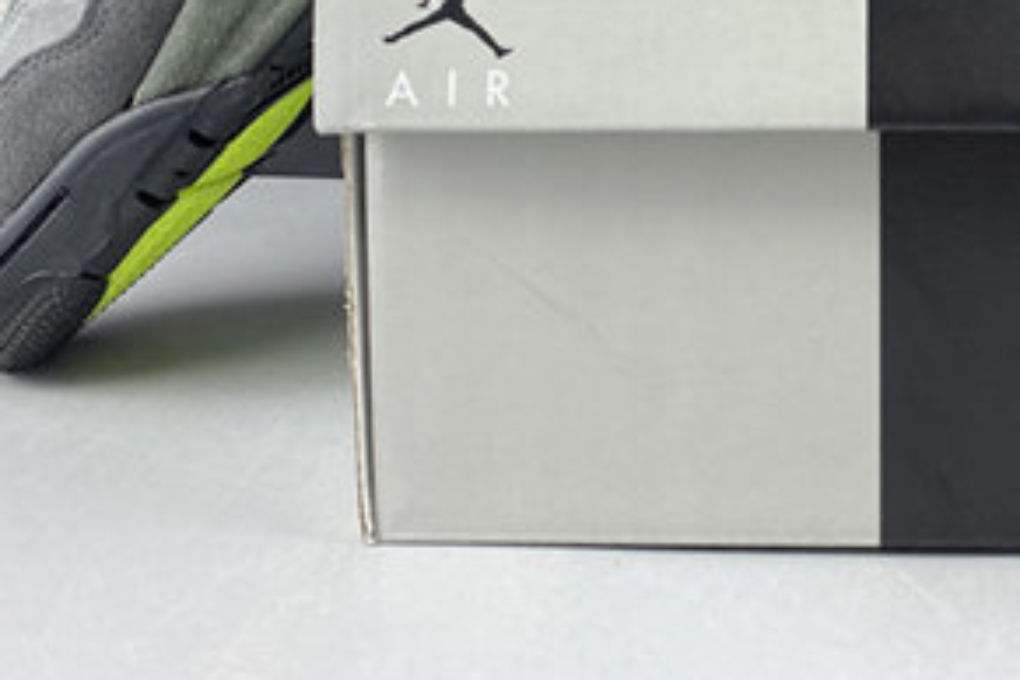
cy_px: -191
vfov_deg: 19.4
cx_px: 911
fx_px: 1842
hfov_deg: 29.7
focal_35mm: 65
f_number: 1.8
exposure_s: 1/50
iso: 80
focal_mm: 4.25
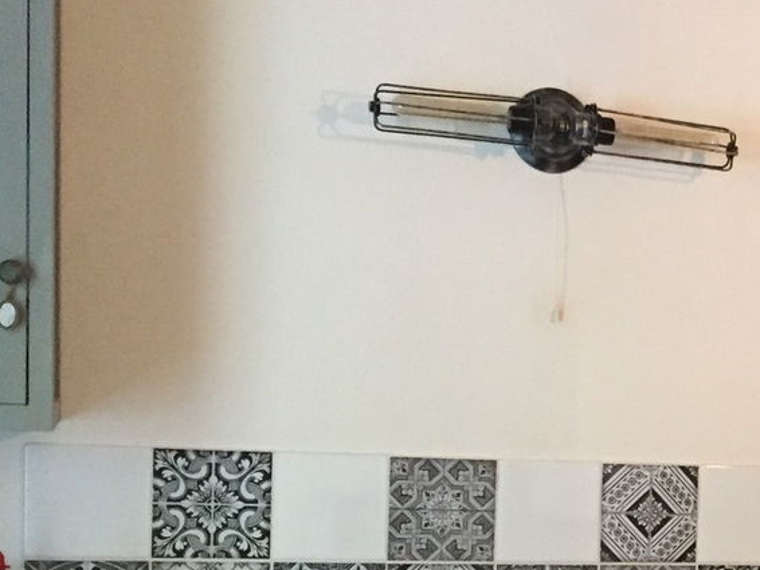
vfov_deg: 17.6
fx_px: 1800
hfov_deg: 21.8
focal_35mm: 82
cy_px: 546
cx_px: 956
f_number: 2.2
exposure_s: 1/25
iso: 250
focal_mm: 4.15
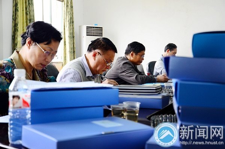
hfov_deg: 33.5
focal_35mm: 60
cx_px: 112
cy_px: 74
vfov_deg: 22.5
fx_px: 374
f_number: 5.6
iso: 1600
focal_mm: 40
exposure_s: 1/160
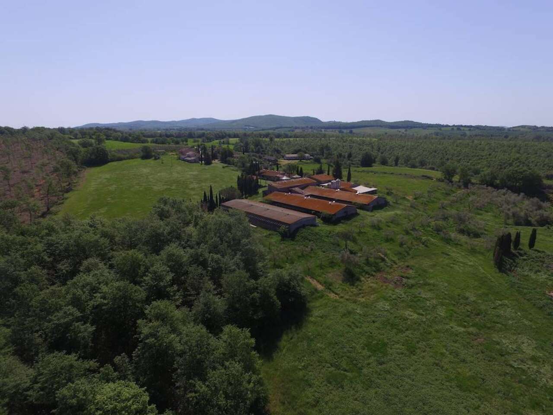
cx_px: 276
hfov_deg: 81.7
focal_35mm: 20
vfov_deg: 66.0
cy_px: 208
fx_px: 320
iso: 100
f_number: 2.8
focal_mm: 3.61
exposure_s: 1/1529
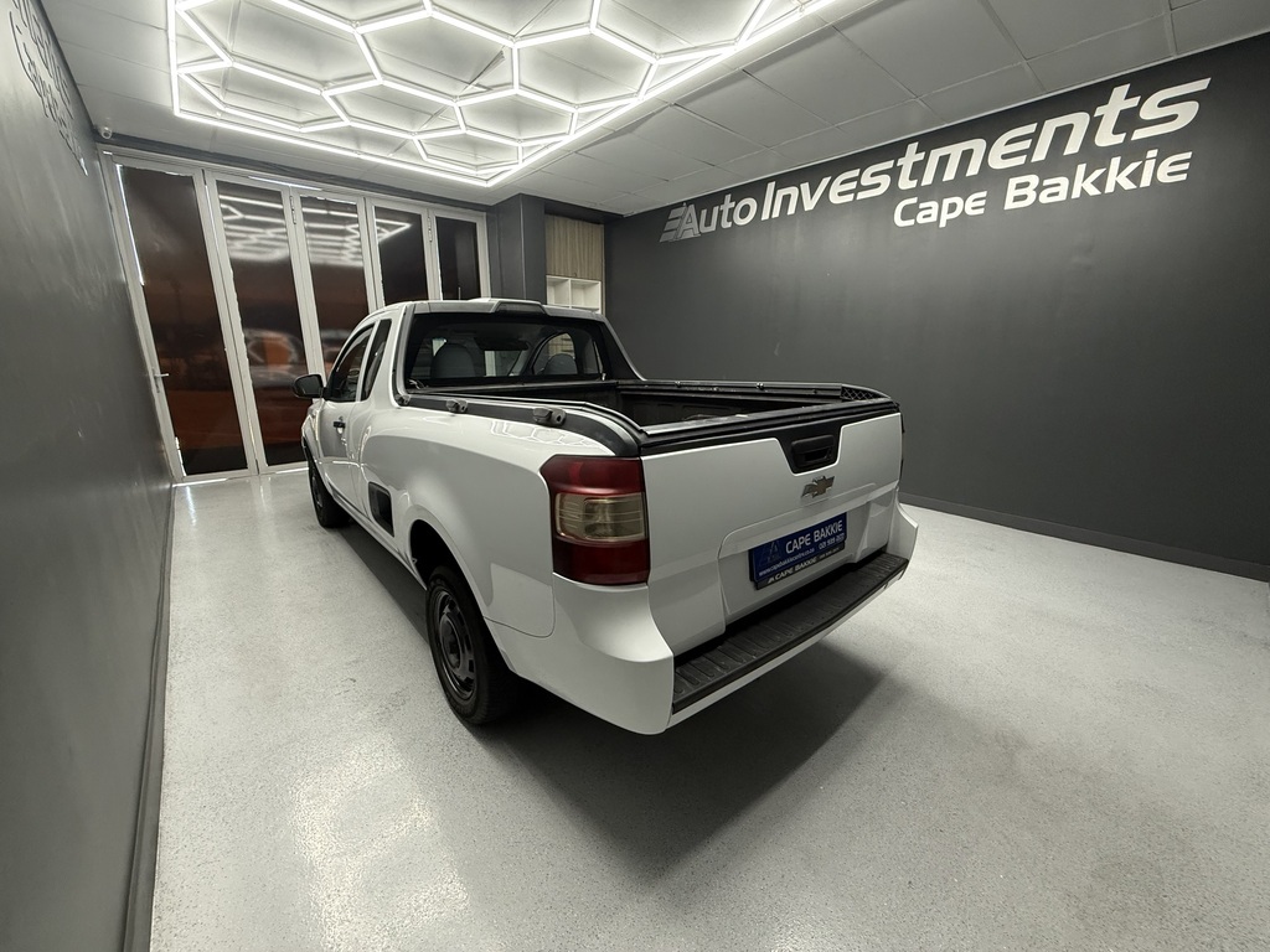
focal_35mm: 14
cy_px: 476
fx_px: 514
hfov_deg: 102.1
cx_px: 635
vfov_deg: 85.7
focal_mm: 2.22
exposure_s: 1/100
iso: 320
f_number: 2.2
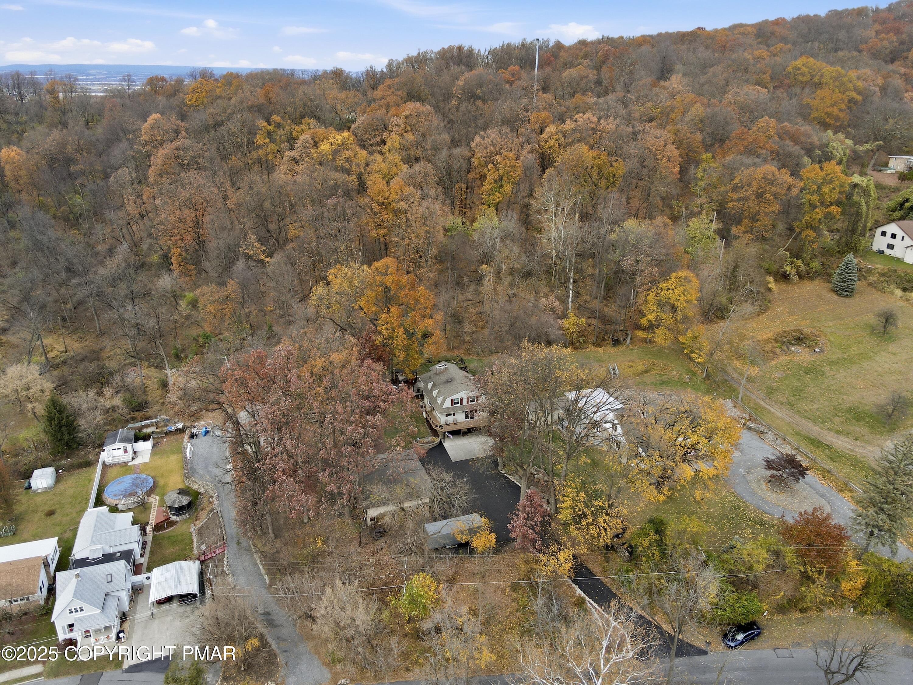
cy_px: 342
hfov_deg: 71.6
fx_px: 633
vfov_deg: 56.8
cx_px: 456
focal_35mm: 24
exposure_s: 1/120
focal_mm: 4.5
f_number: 2.8
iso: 100
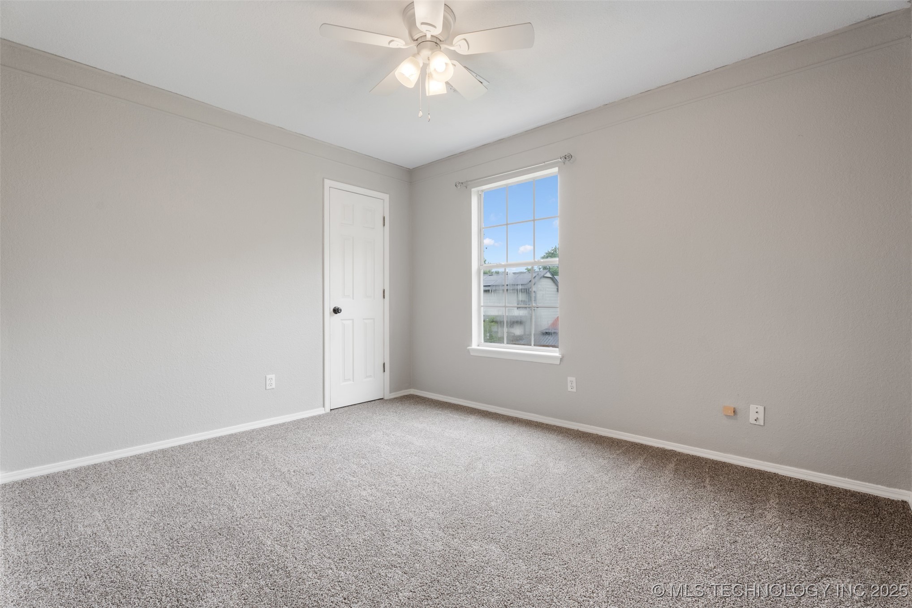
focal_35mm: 16
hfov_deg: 96.7
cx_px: 456
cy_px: 304
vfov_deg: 73.7
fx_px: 405
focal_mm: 16
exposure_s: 1/5
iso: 250
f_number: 9
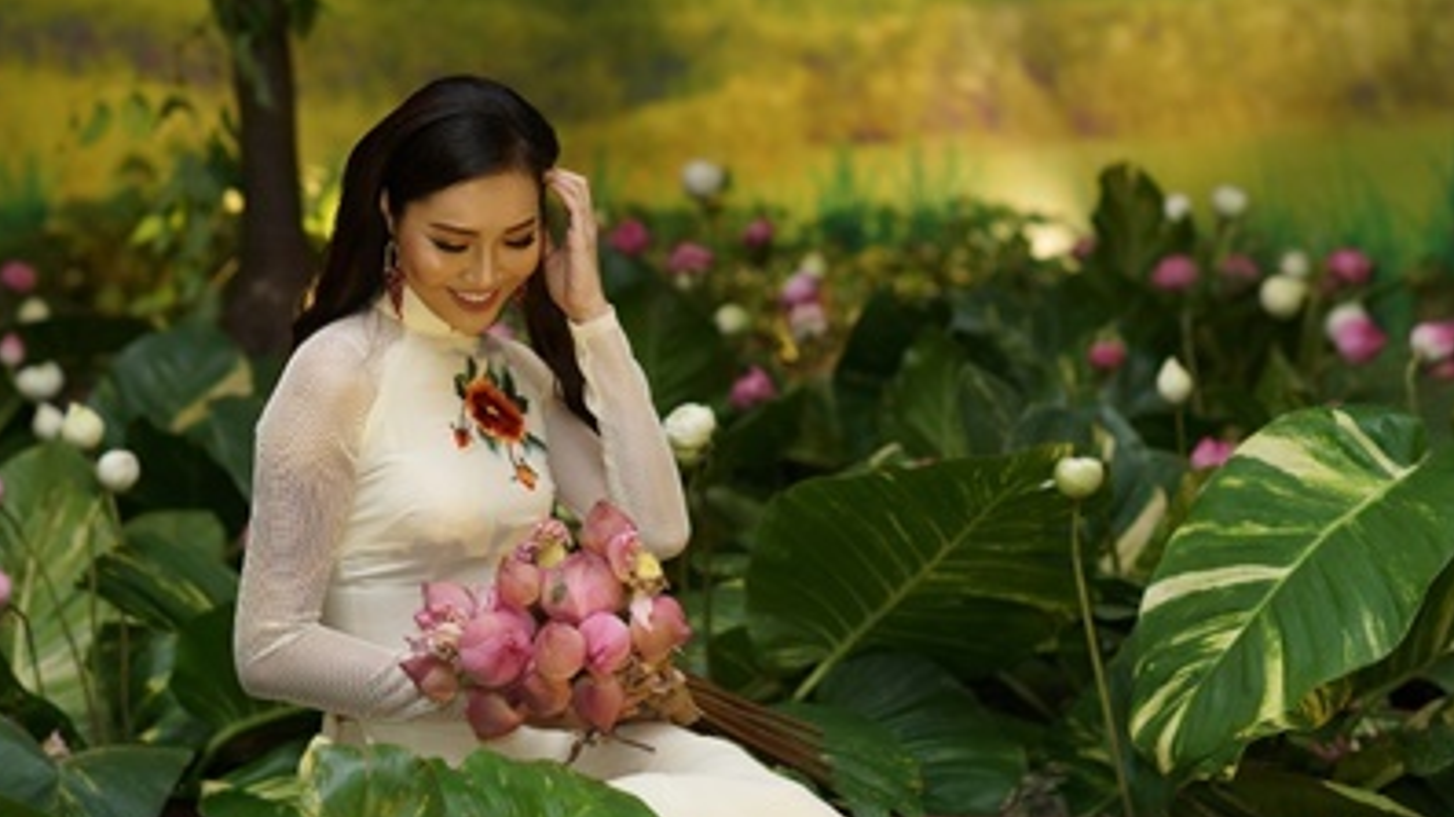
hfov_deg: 21.2
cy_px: 421
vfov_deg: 12.0
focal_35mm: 101
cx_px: 769
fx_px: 3893
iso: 800
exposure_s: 1/160
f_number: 2.8
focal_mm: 85
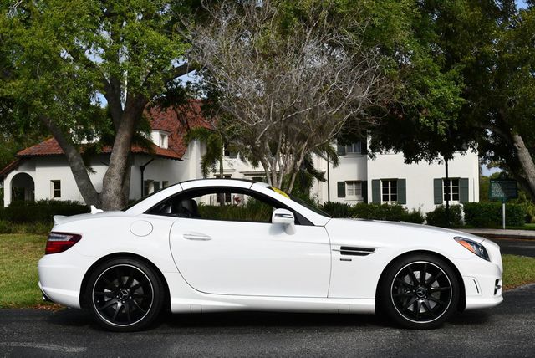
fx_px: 833
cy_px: 179
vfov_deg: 24.2
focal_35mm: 56
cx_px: 268
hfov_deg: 35.6
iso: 100
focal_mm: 28
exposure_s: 1/320
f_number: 9
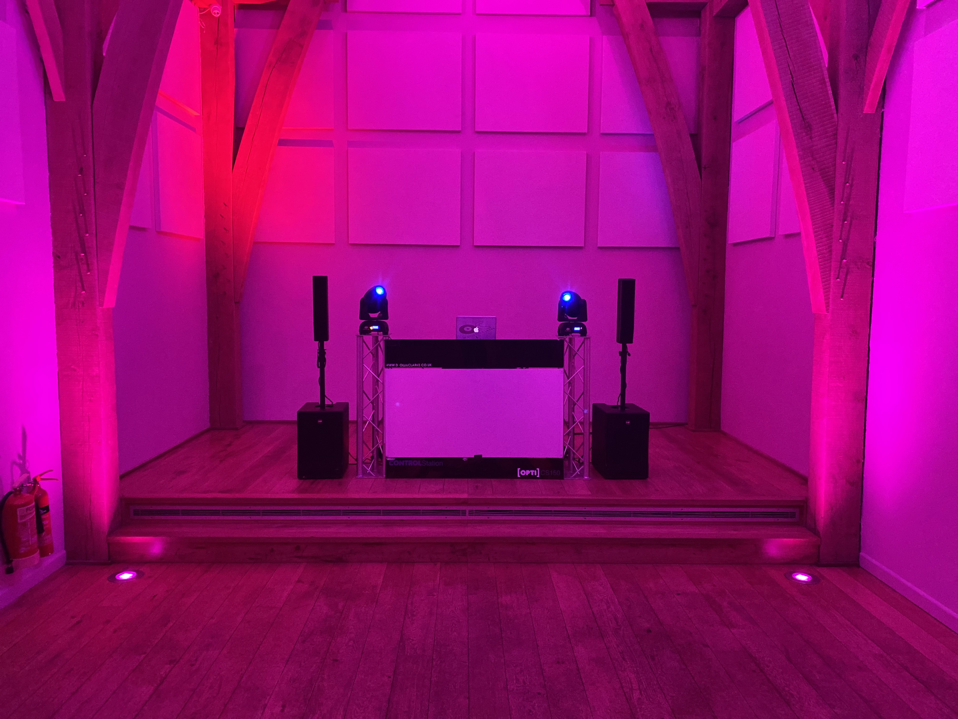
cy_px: 360
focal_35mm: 26
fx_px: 720
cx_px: 479
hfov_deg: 67.3
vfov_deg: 53.1
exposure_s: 1/30
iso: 800
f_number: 1.8
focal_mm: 4.25
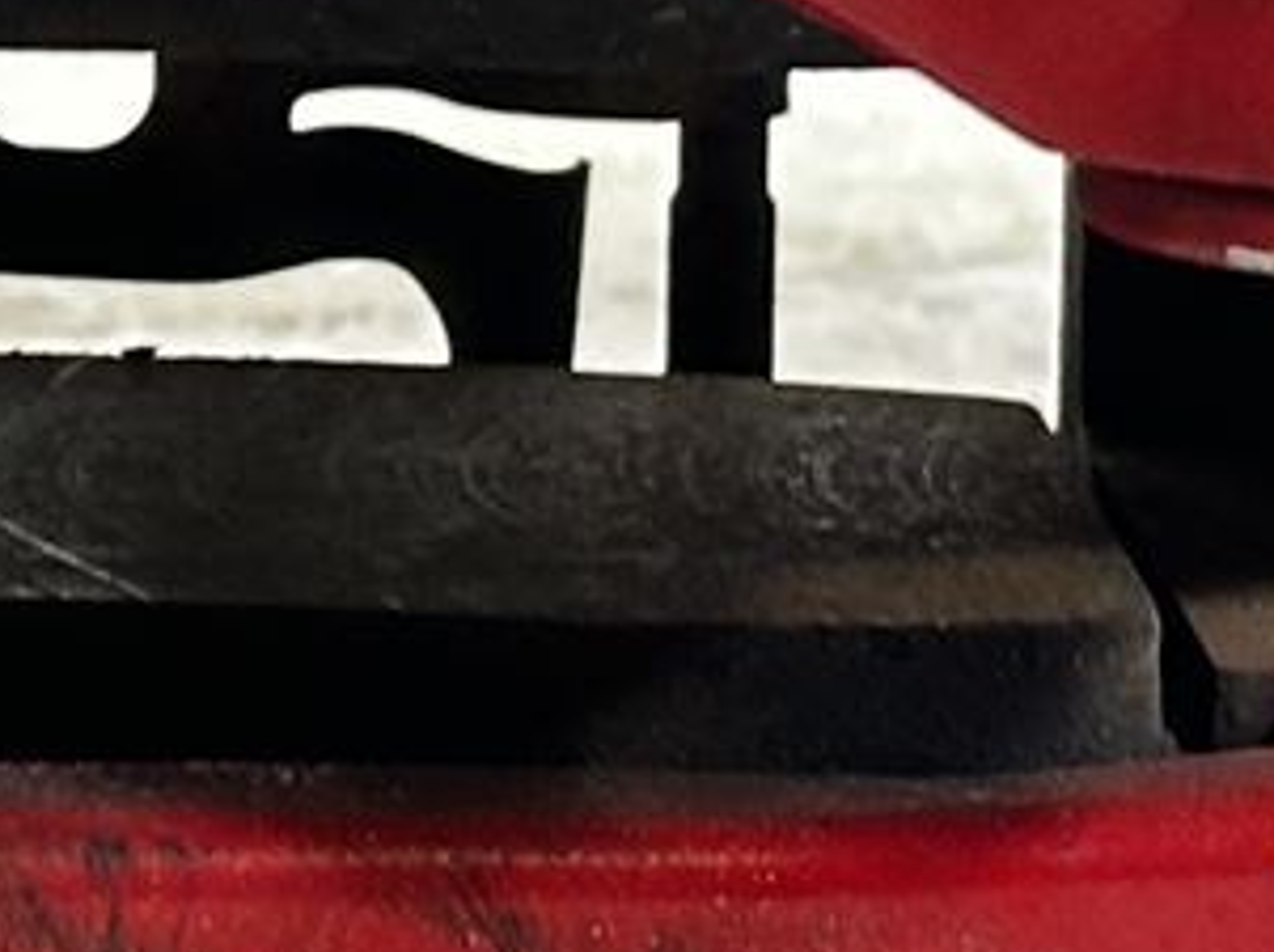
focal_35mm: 327
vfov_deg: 4.5
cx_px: -364
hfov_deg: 6.0
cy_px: 68
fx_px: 12020
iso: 250
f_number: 1.78
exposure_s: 1/50
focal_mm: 6.86
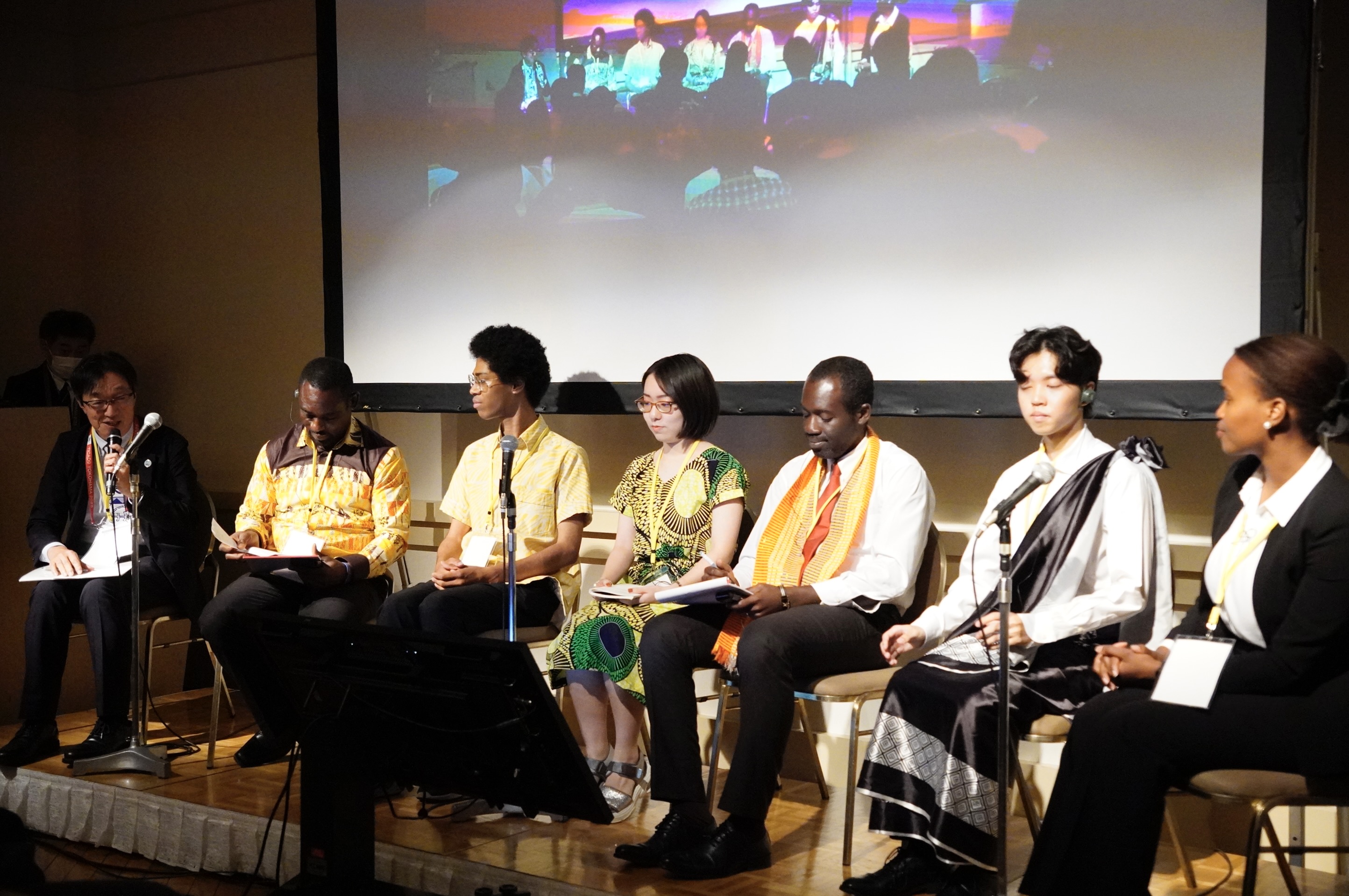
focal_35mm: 42
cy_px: 448
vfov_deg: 31.6
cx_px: 674
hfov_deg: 46.1
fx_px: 1584
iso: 6400
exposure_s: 1/400
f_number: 2.8
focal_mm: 28.2
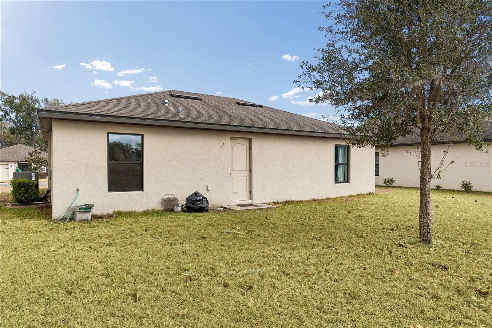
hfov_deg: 78.6
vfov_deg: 57.2
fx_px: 301
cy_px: 164
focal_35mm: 22
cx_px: 246
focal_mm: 15
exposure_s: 1/125
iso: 100
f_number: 7.1
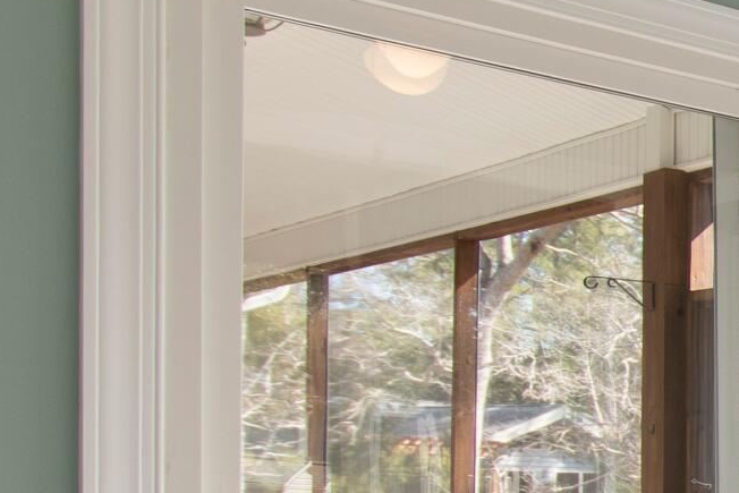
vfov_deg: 19.3
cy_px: 466
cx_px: 1394
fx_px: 1417
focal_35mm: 69
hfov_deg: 19.7
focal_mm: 10
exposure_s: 1/60
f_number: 4.5
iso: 100
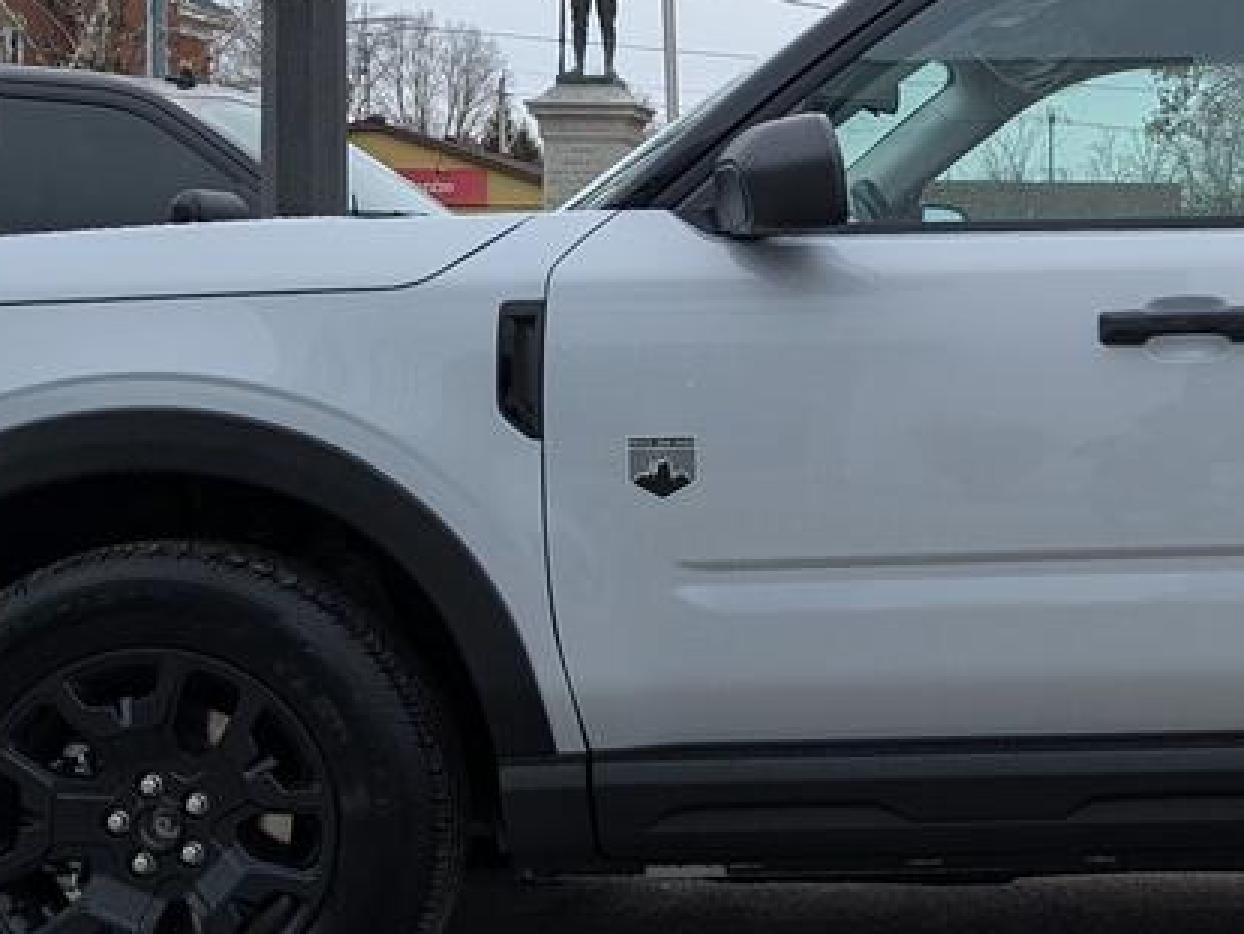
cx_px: 1252
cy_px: 411
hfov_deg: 25.0
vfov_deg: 19.9
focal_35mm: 74
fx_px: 2661
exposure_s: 1/709
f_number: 1.68
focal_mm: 6.9
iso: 22
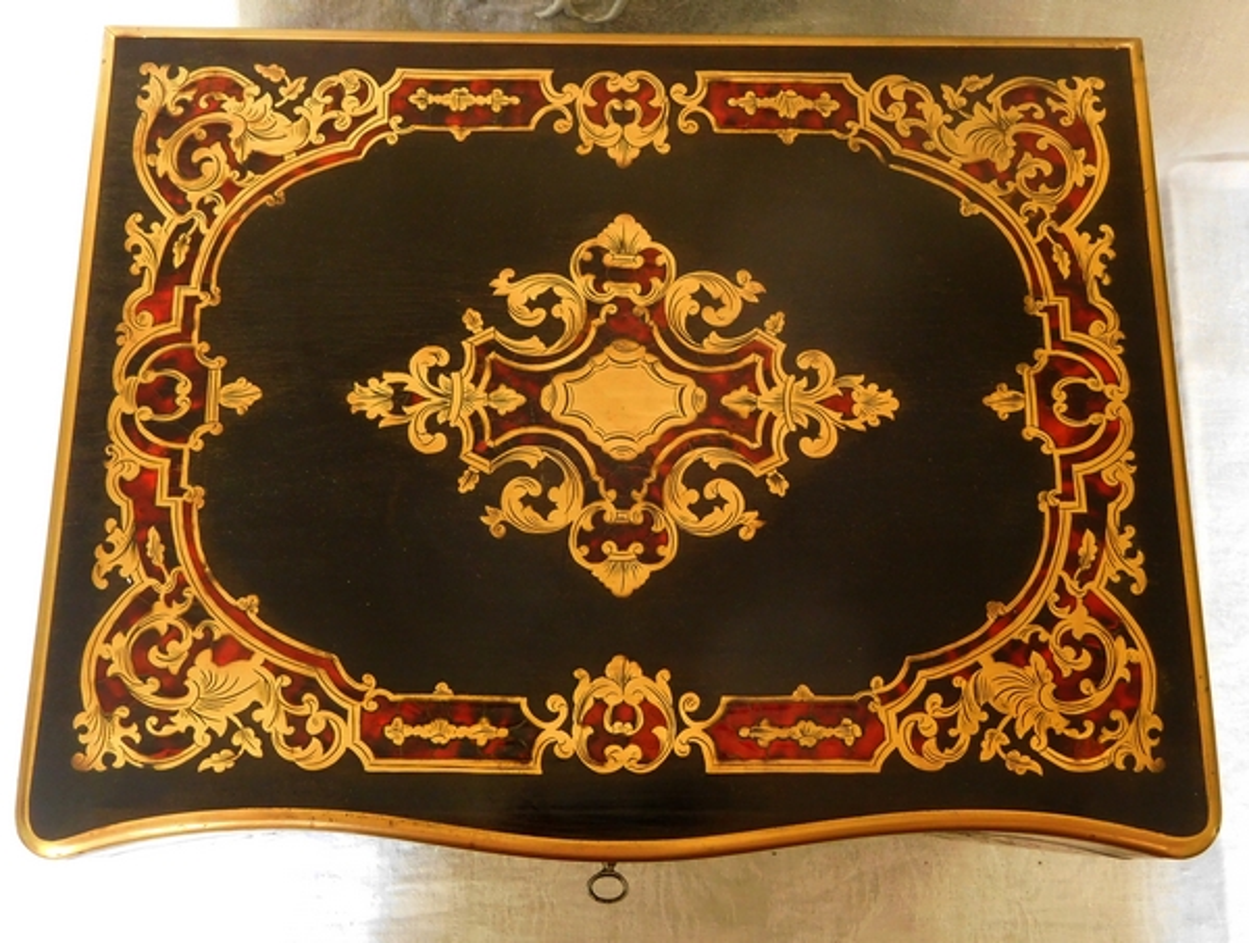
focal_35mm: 35
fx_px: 1266
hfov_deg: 52.5
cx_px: 624
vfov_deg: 40.9
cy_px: 472
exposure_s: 1/25
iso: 400
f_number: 3.8
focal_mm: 6.2
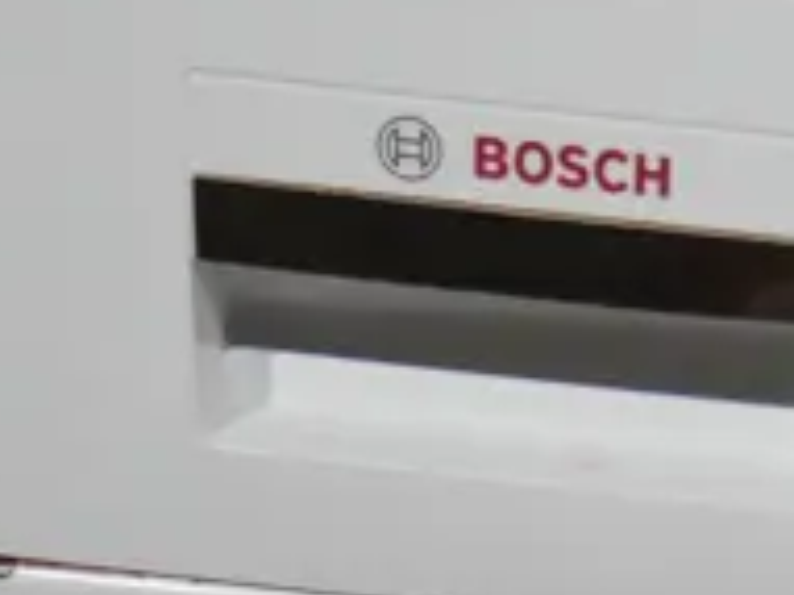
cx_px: 1397
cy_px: 1142
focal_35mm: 161
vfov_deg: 8.8
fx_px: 3691
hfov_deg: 11.5
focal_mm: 15
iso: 250
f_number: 3.6
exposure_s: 1/60
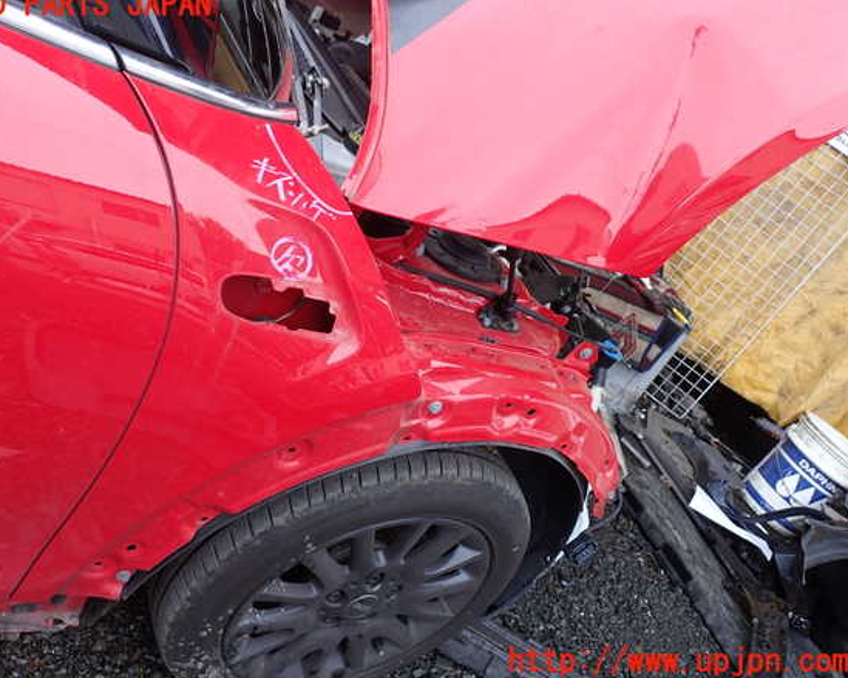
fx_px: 803
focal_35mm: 32
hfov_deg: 55.6
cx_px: 394
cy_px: 334
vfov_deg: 45.8
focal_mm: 5.4
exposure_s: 1/160
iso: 100
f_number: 3.2
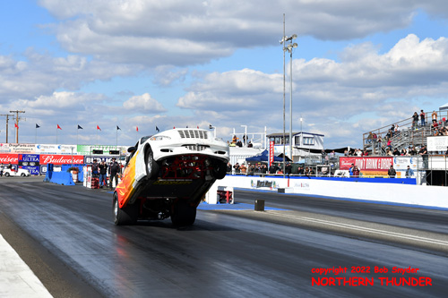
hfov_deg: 33.4
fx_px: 746
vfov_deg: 22.6
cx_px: 224
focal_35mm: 60
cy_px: 149
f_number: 5.6
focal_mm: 40
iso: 160
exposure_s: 1/1250
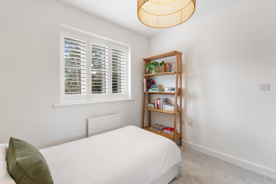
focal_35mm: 16
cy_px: 92
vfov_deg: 73.8
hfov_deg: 96.7
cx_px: 138
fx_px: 123
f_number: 8
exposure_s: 1/6
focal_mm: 16
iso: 320
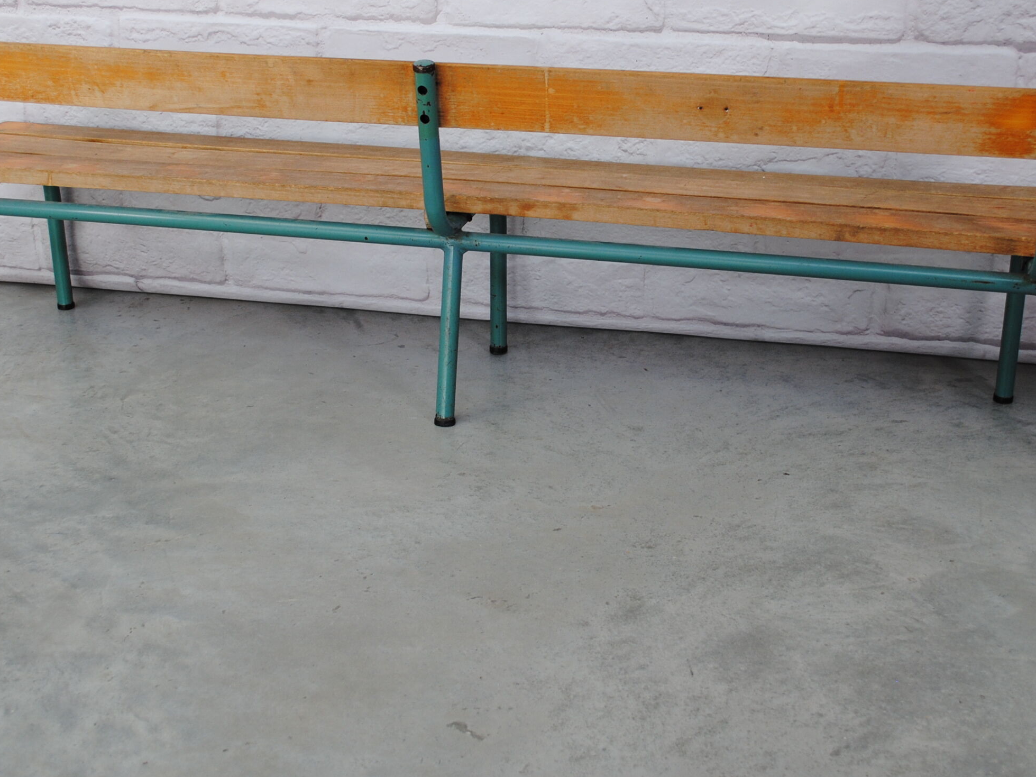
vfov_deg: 30.8
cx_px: 532
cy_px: 304
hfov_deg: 40.4
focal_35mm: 47
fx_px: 1407
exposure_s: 1/125
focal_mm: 22
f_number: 5.6
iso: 200
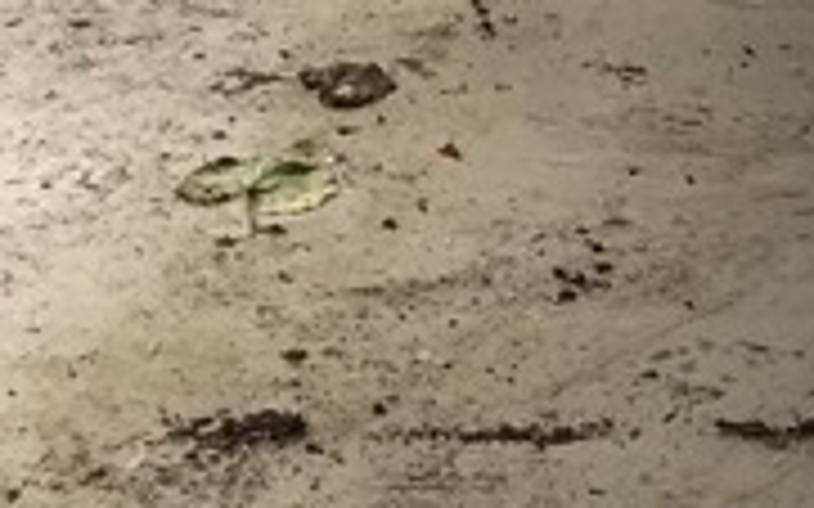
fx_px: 4657
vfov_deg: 6.2
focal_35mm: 210
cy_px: 144
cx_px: 1457
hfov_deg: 9.5
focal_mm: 3.99
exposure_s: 1/626
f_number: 1.8
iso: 20
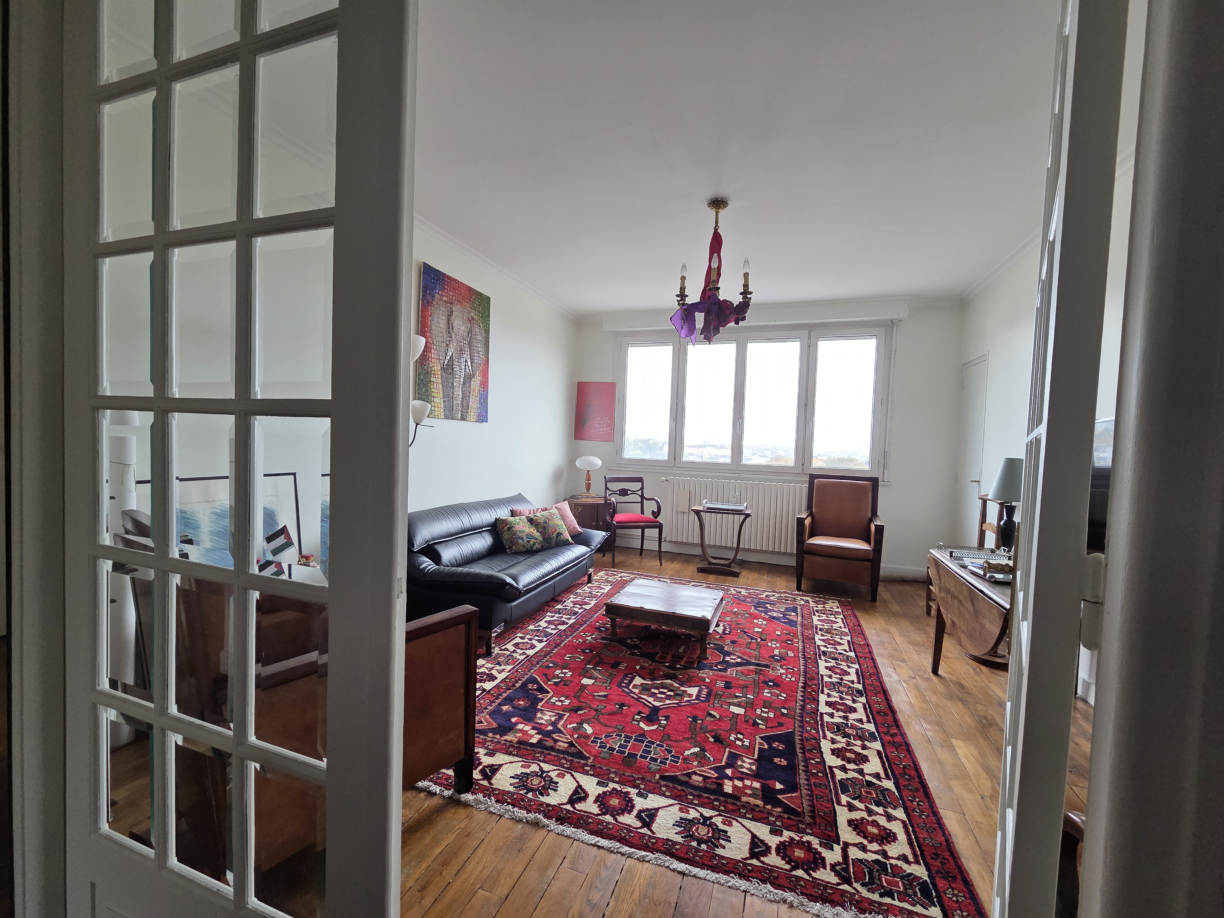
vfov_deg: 89.9
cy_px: 459
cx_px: 612
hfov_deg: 106.2
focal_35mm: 13
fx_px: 460
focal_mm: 2.2
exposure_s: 1/100
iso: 200
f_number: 2.2
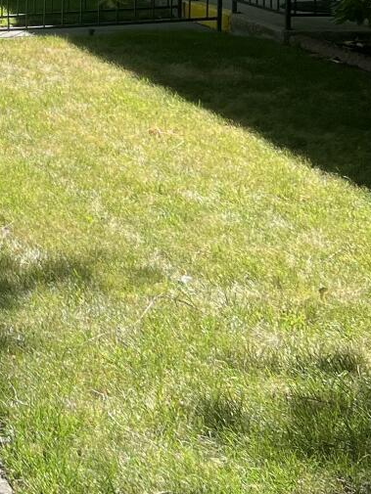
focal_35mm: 103
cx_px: -317
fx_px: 1471
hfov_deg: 12.9
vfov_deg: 18.1
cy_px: -109
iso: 50
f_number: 1.5
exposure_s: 1/1531
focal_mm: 5.7
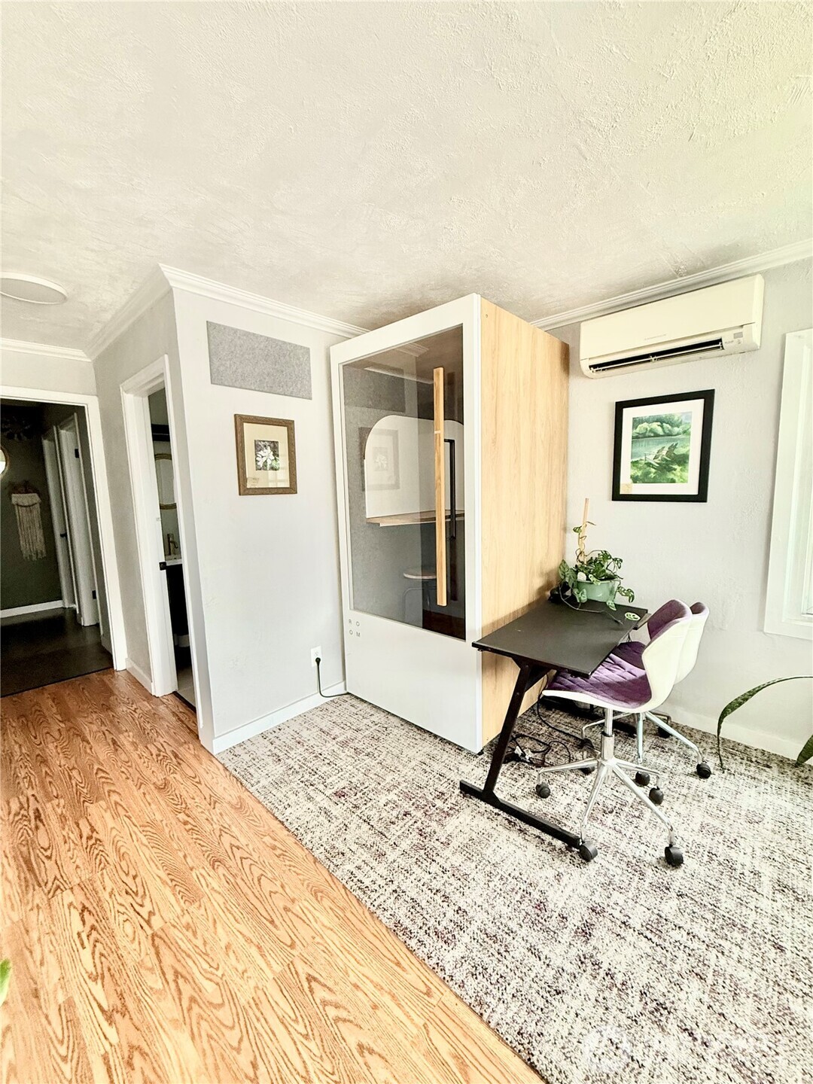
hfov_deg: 85.7
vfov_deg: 102.1
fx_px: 438
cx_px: 406
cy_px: 542
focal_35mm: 14
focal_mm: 2.22
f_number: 2.2
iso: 320
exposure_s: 1/72
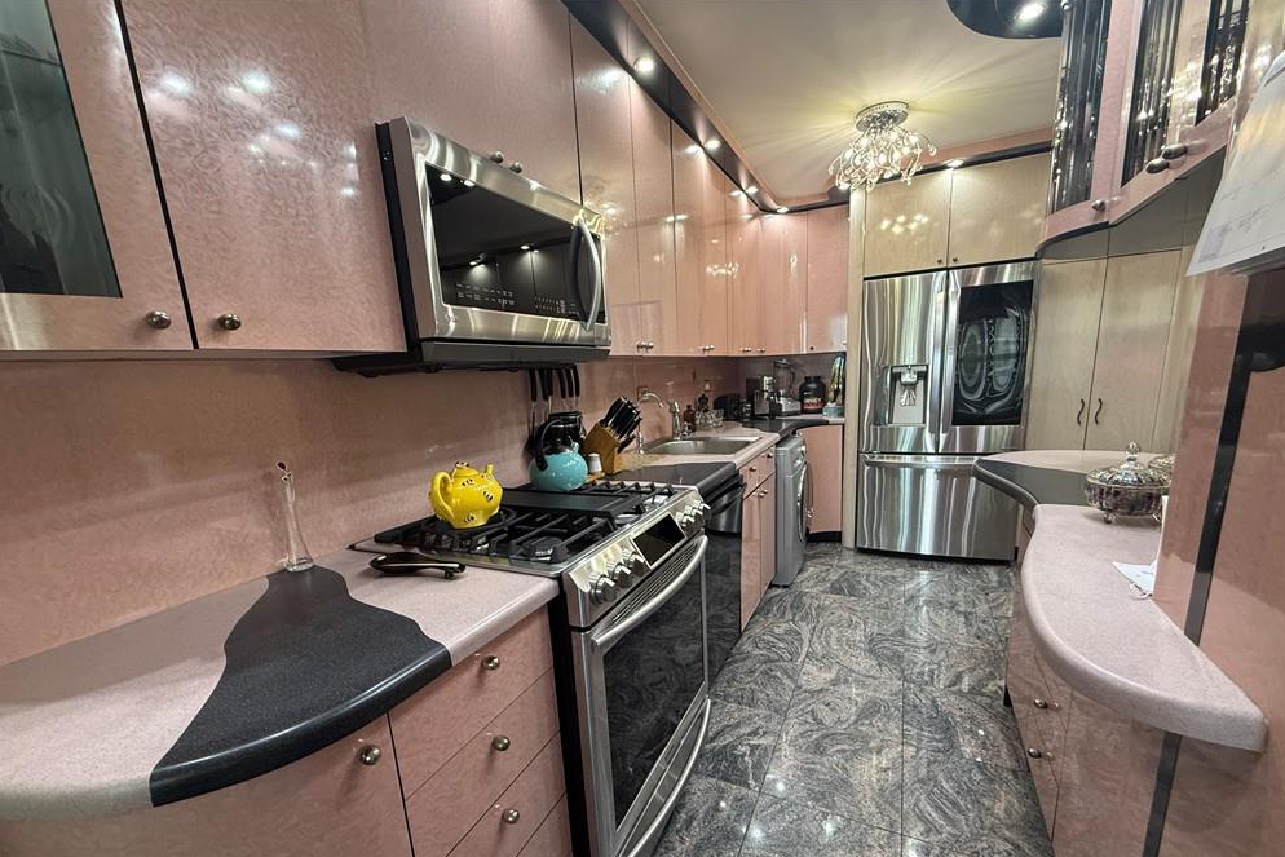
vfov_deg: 76.9
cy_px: 490
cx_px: 642
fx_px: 535
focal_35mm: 15
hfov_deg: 100.4
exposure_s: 1/120
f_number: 2.2
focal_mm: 2.22
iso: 250
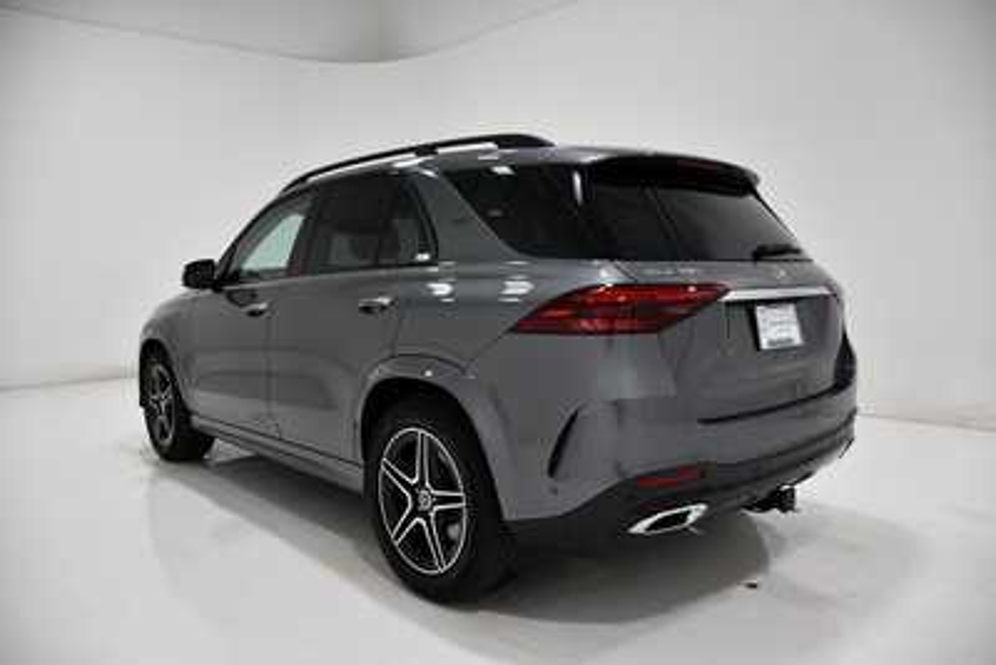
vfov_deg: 48.0
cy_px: 332
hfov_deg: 67.4
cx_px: 498
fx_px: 747
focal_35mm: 27
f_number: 3.5
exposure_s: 1/200
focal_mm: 18
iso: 800
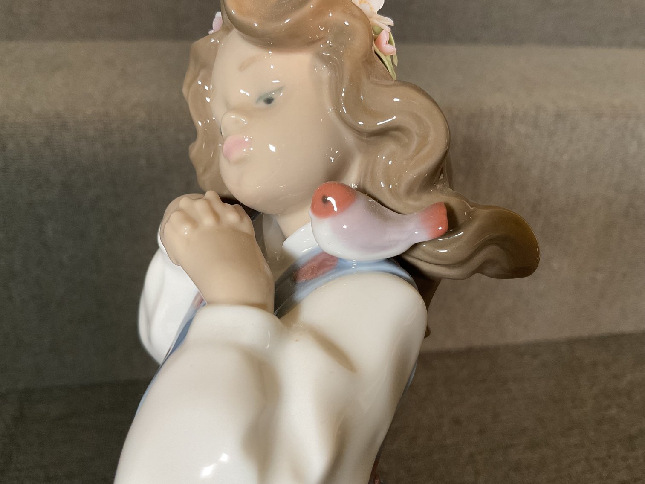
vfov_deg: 48.2
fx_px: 540
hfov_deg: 61.7
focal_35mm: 29
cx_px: 322
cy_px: 242
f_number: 1.8
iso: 80
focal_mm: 3
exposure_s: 1/60
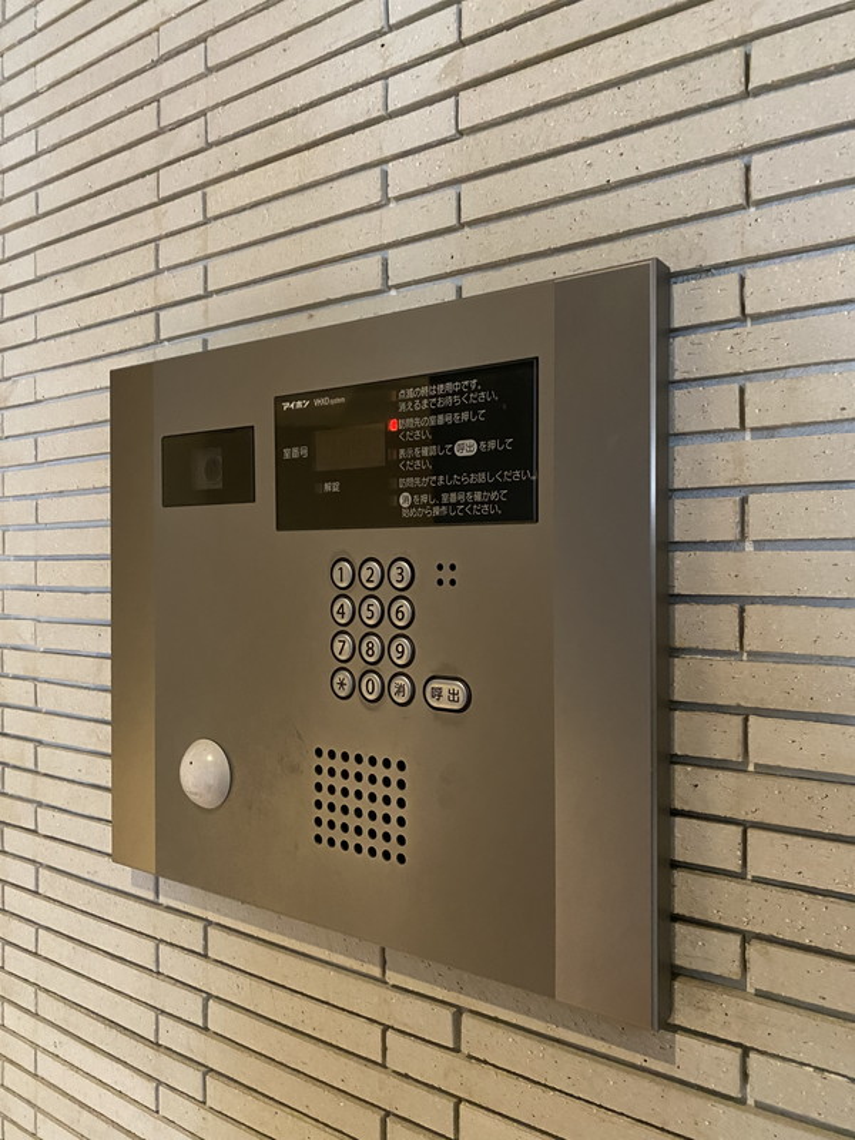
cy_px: 570
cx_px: 428
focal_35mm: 26
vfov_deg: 67.3
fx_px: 856
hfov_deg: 53.1
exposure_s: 1/25
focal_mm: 4.25
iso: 640
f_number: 1.8
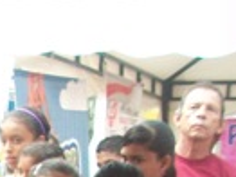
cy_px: 340
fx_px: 981
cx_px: -206
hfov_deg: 12.4
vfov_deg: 9.7
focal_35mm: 144
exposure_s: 1/80
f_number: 2.8
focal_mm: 5.7
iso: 80
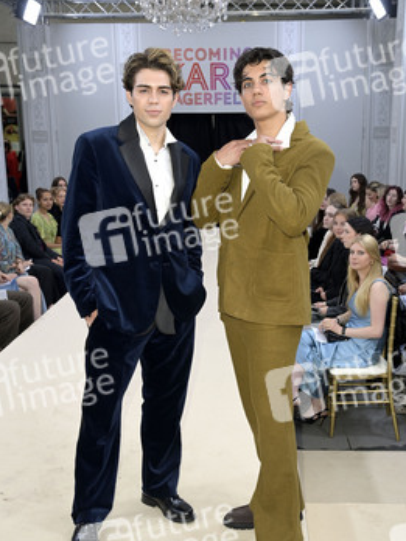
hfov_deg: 34.3
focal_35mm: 42
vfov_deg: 44.7
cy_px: 308
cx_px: 204
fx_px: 657
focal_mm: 38
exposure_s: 1/250
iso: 640
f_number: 5.6
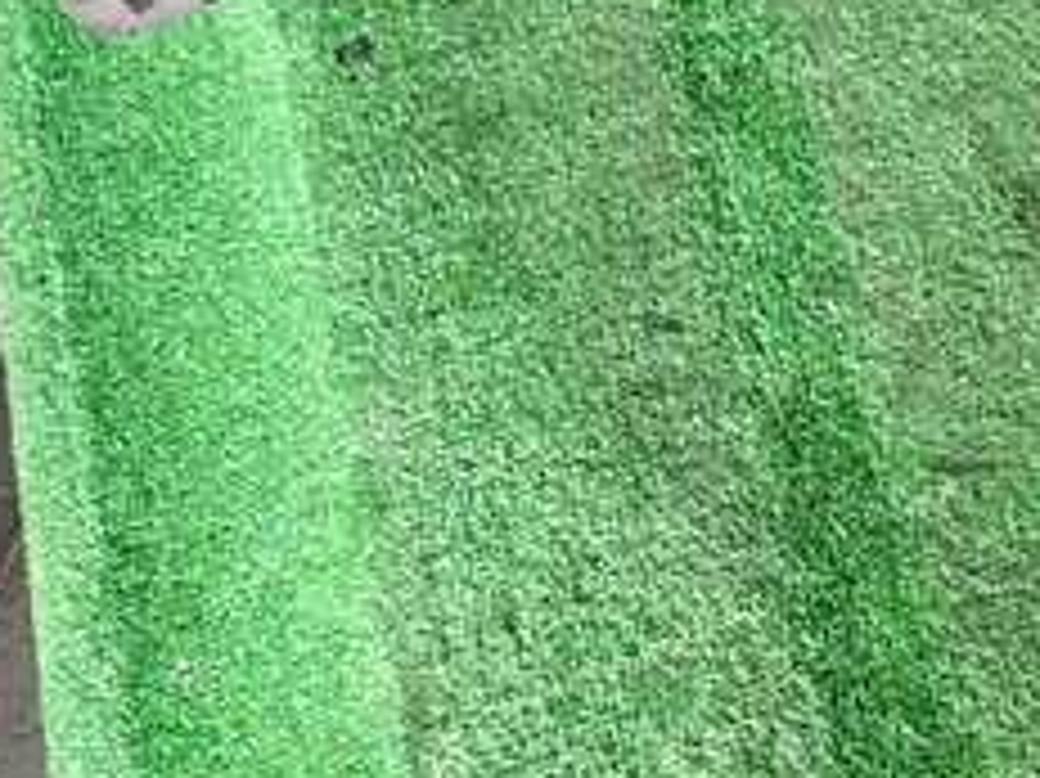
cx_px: 1252
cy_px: -126
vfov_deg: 21.2
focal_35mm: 65
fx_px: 1952
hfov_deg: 26.5
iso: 125
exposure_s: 1/60
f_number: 2
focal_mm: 4.5
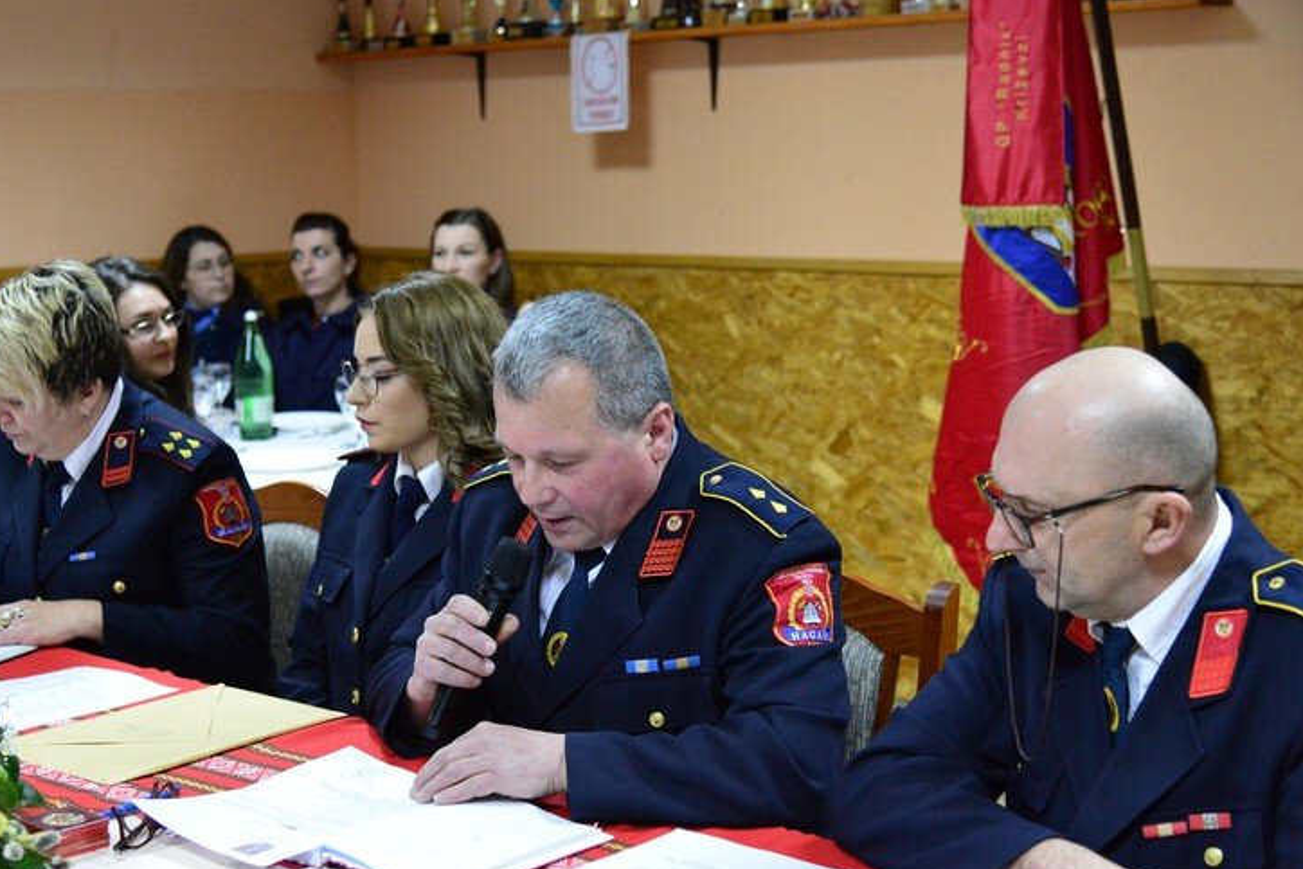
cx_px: 563
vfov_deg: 23.4
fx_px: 2100
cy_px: 461
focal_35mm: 58
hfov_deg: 34.4
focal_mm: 50
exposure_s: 1/100
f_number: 4
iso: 6400
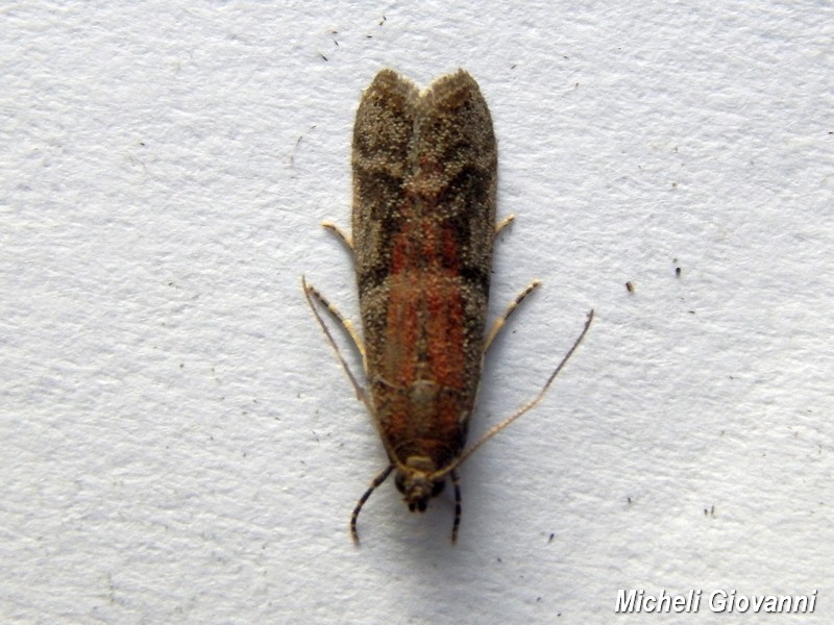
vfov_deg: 7.1
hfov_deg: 9.5
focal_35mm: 209
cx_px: 417
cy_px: 312
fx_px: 5035
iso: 125
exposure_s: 1/125
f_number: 5.4
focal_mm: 37.1
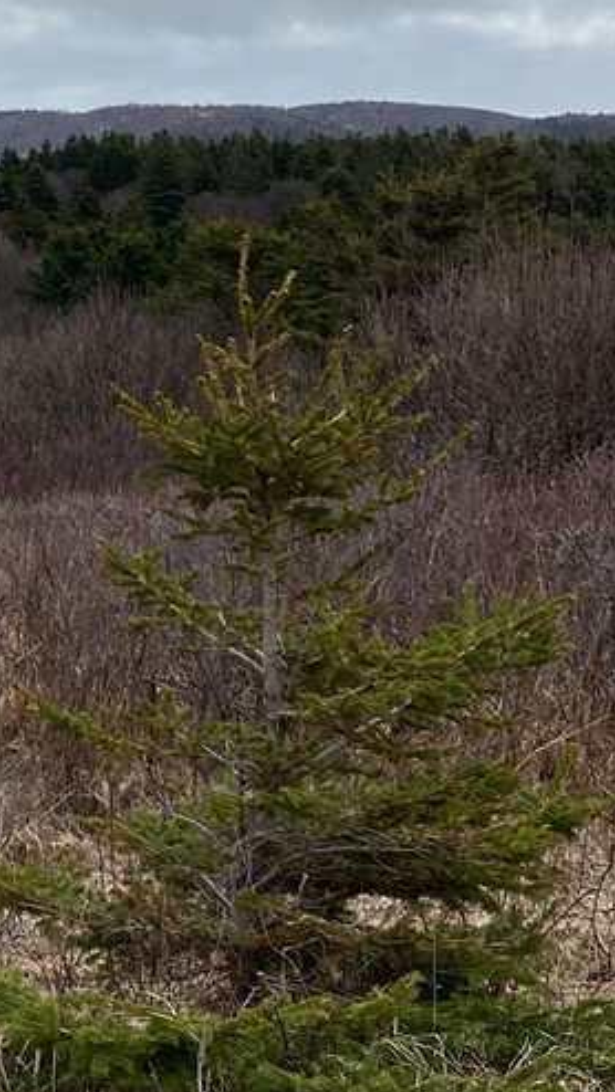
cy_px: 546
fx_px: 2550
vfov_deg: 24.2
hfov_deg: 13.0
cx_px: -332
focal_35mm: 88
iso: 32
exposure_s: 1/5495
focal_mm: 4.25
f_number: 1.8
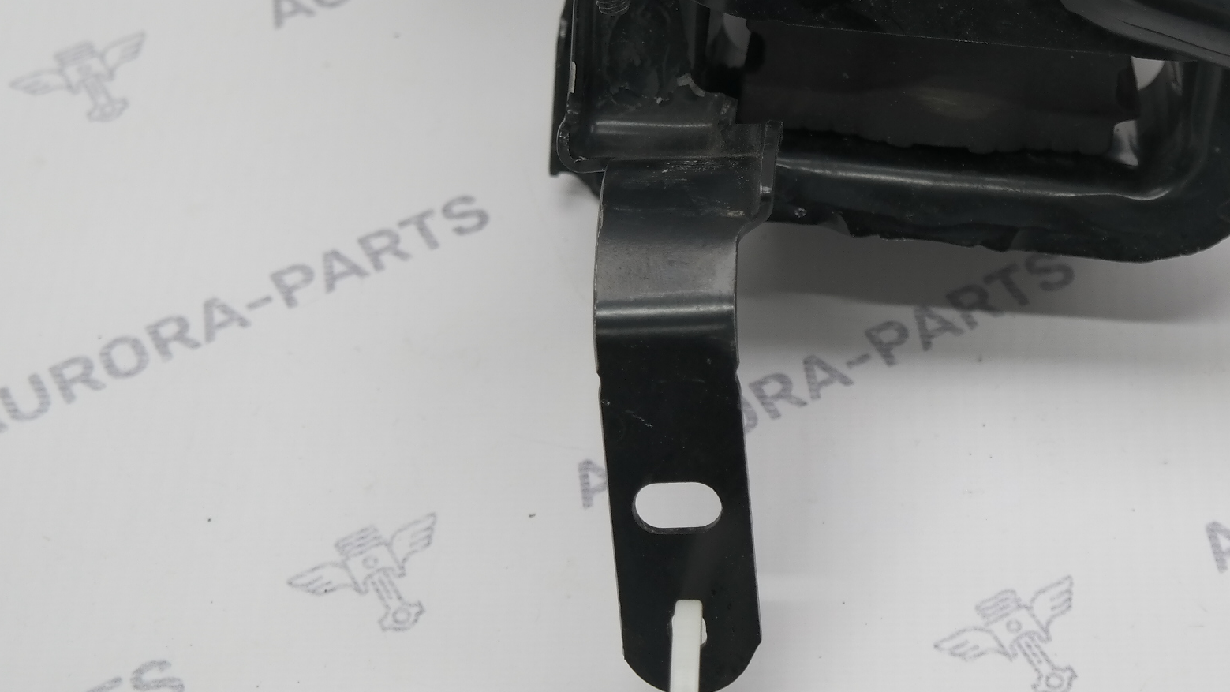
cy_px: 9
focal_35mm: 92
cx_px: 963
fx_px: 3001
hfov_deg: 22.9
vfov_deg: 13.0
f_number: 4.5
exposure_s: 1/60
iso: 200
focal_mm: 30
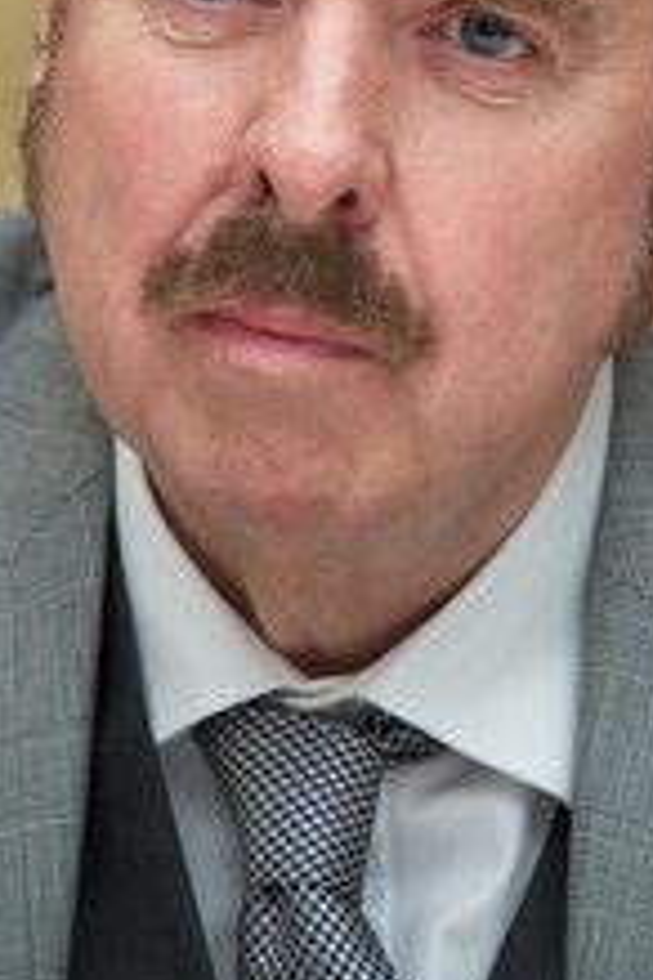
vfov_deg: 4.5
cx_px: 411
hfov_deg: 3.0
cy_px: 219
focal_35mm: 457
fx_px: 12433
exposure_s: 1/60
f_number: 5.6
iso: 640
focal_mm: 250
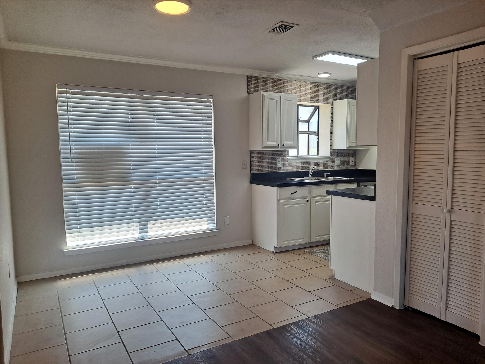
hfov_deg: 69.4
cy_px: 182
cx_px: 242
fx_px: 350
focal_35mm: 25
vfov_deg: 54.9
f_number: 2
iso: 32
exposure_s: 1/140
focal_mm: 4.6
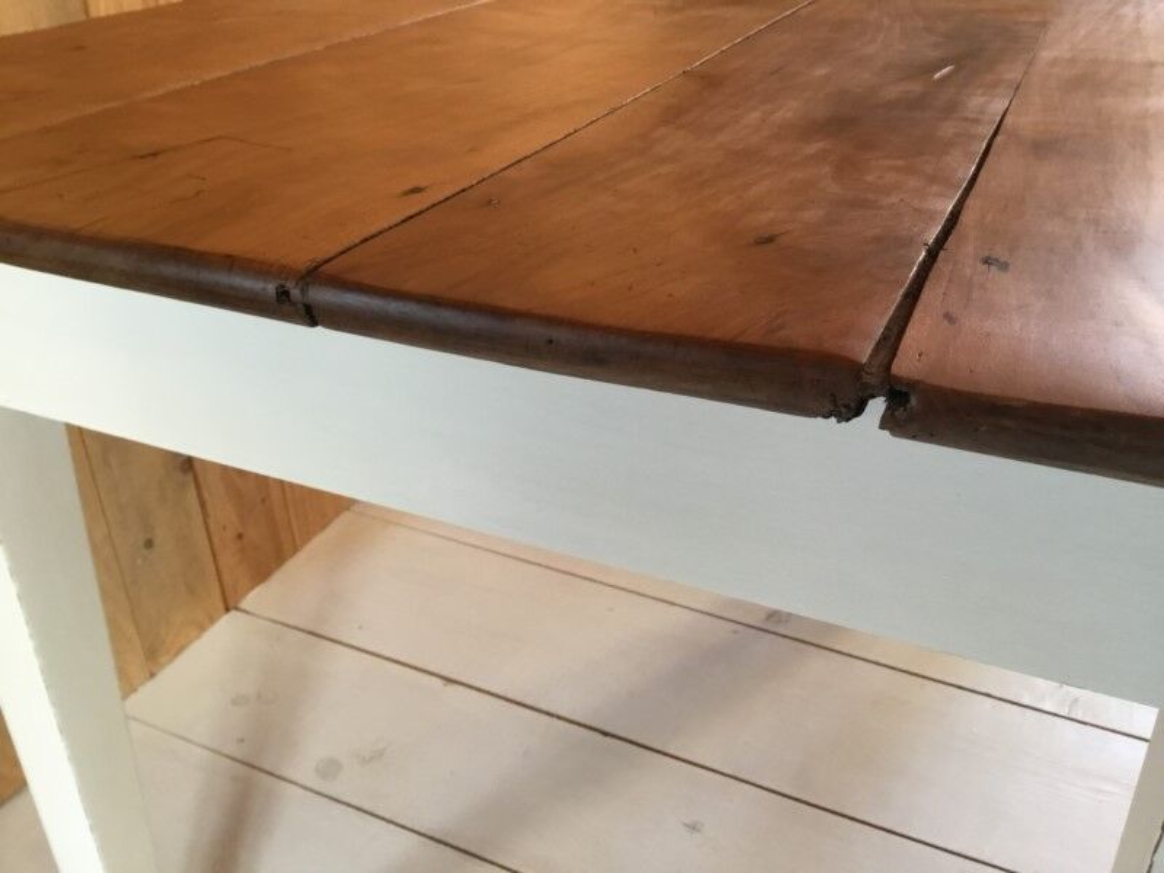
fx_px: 1042
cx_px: 582
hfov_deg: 58.4
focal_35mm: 31
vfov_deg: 45.4
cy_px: 436
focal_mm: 3.3
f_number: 2.4
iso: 125
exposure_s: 1/33
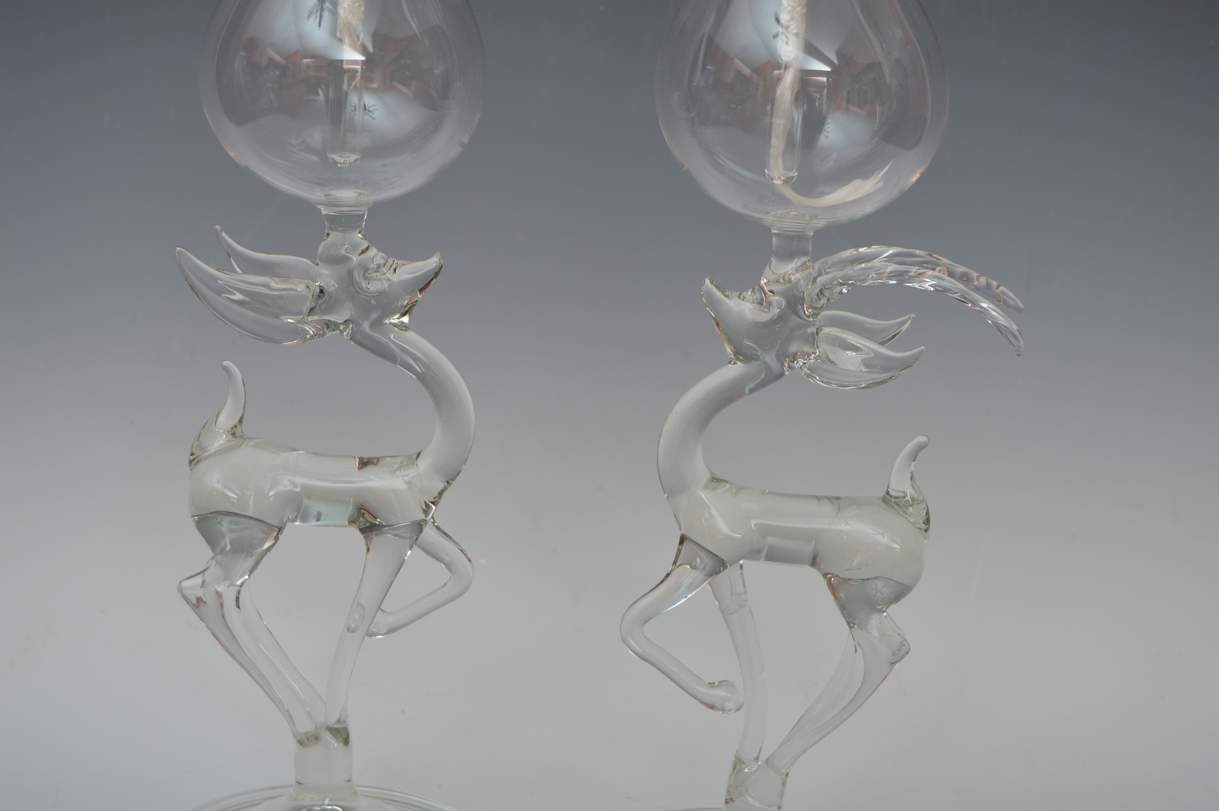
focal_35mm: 72
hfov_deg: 28.1
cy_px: 406
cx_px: 610
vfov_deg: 18.9
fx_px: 2436
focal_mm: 48
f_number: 5.3
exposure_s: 1/160
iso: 200
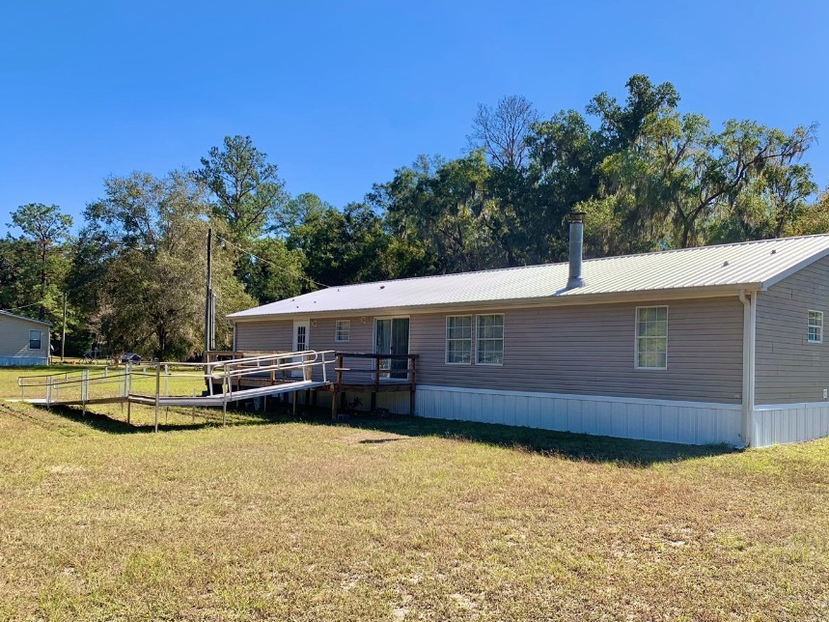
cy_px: 362
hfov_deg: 58.3
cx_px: 447
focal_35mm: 31
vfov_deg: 45.3
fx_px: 742
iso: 25
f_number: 1.8
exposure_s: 1/1812
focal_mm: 4.25
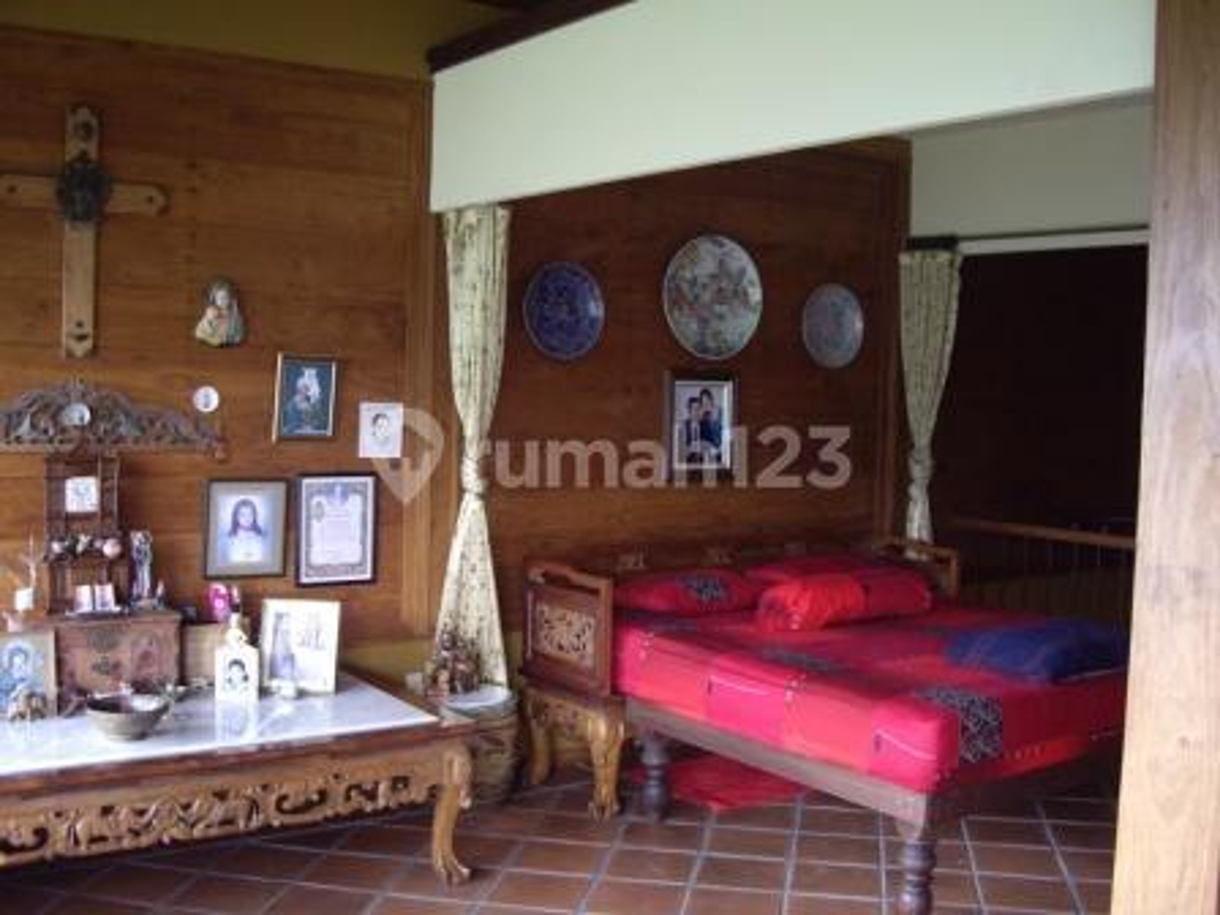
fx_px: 1339
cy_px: 458
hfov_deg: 49.0
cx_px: 610
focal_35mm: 38
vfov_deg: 37.7
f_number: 2.8
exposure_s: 1/25
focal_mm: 7.9
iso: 200
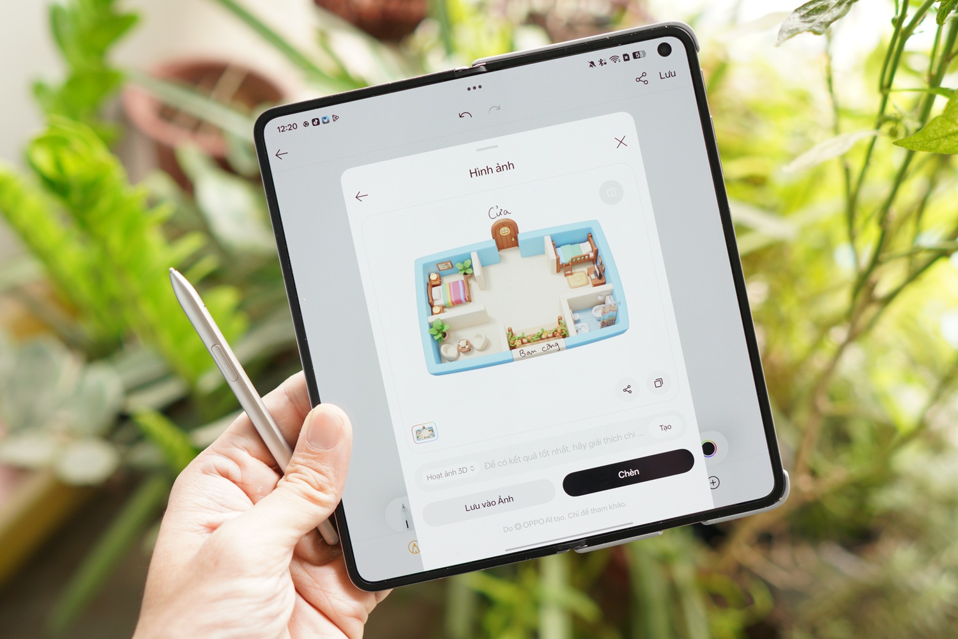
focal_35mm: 37
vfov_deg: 35.9
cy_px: 320
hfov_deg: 51.9
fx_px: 985
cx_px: 479
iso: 250
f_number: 2.5
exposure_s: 1/160
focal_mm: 25
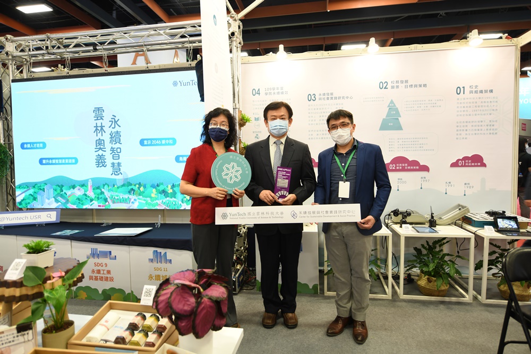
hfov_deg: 84.0
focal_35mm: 20
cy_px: 177
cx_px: 266
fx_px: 295
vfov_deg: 61.9
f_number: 3.5
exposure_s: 1/50
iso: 500
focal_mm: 20
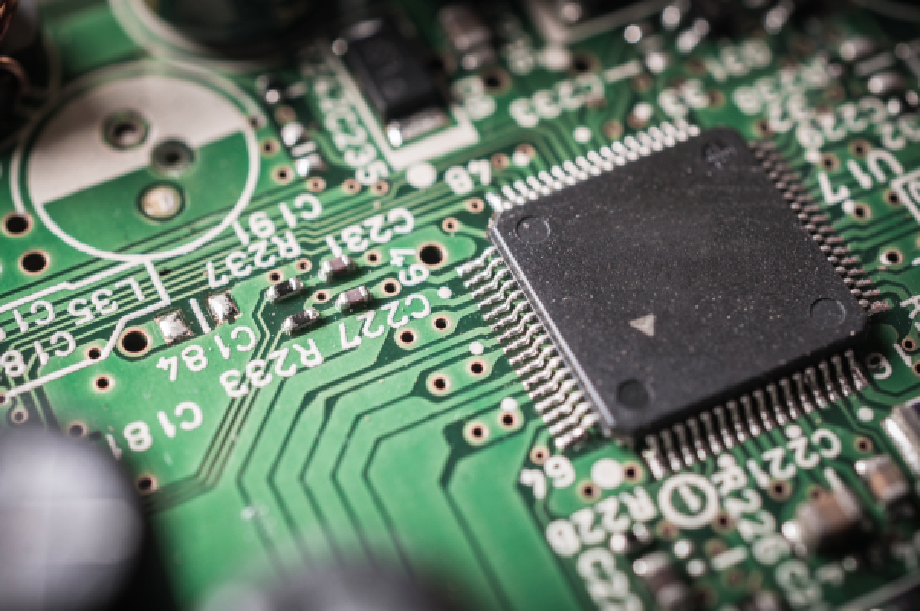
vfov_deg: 22.6
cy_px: 306
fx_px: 1532
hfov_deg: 33.4
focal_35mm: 60
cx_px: 460
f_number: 8
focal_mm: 40
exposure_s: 1/2.5
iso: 100
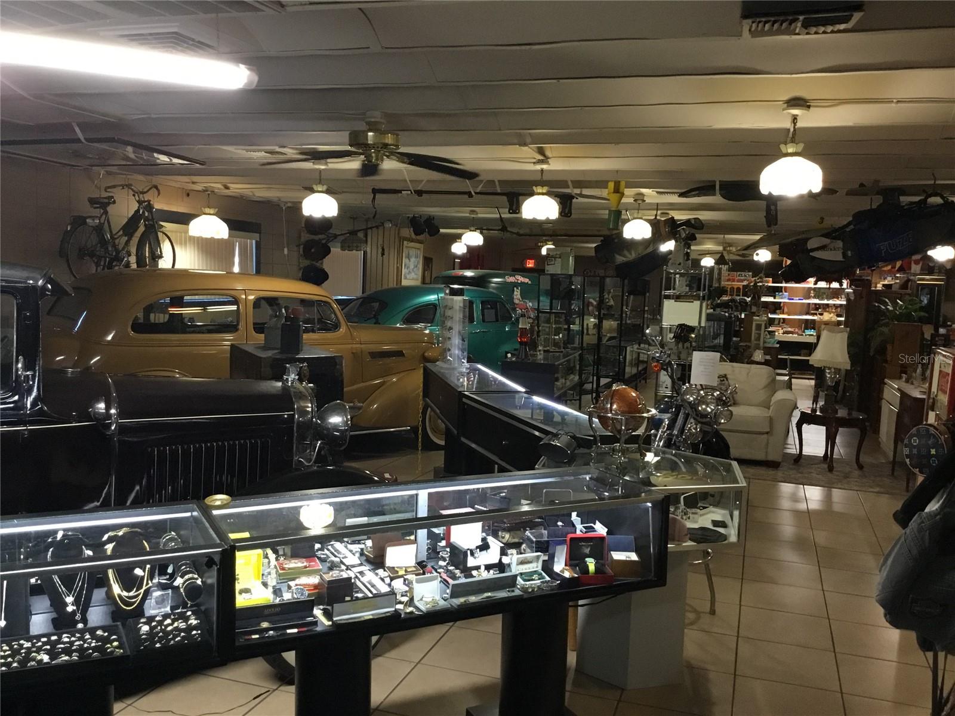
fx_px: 855
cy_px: 358
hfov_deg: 58.4
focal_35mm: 31
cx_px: 478
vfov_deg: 45.4
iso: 160
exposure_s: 1/30
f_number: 2.4
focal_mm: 3.3
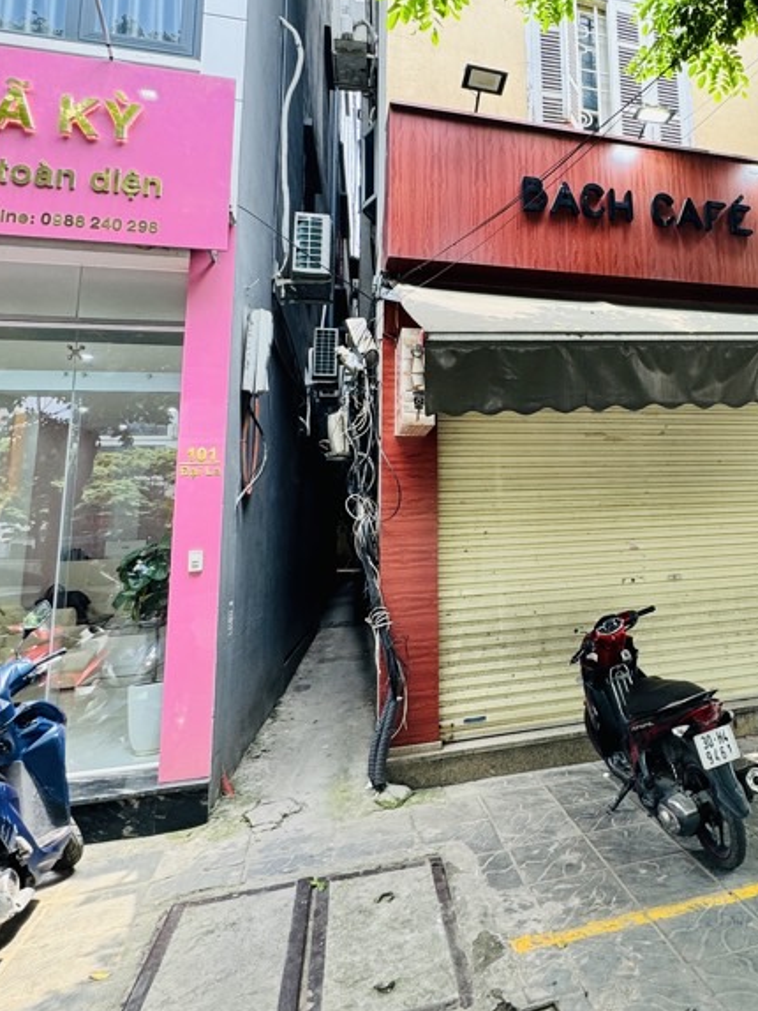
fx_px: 730
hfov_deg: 51.6
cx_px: 601
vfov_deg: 68.6
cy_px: 395
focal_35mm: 25
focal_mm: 2.22
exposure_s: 1/100
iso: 40
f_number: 2.2
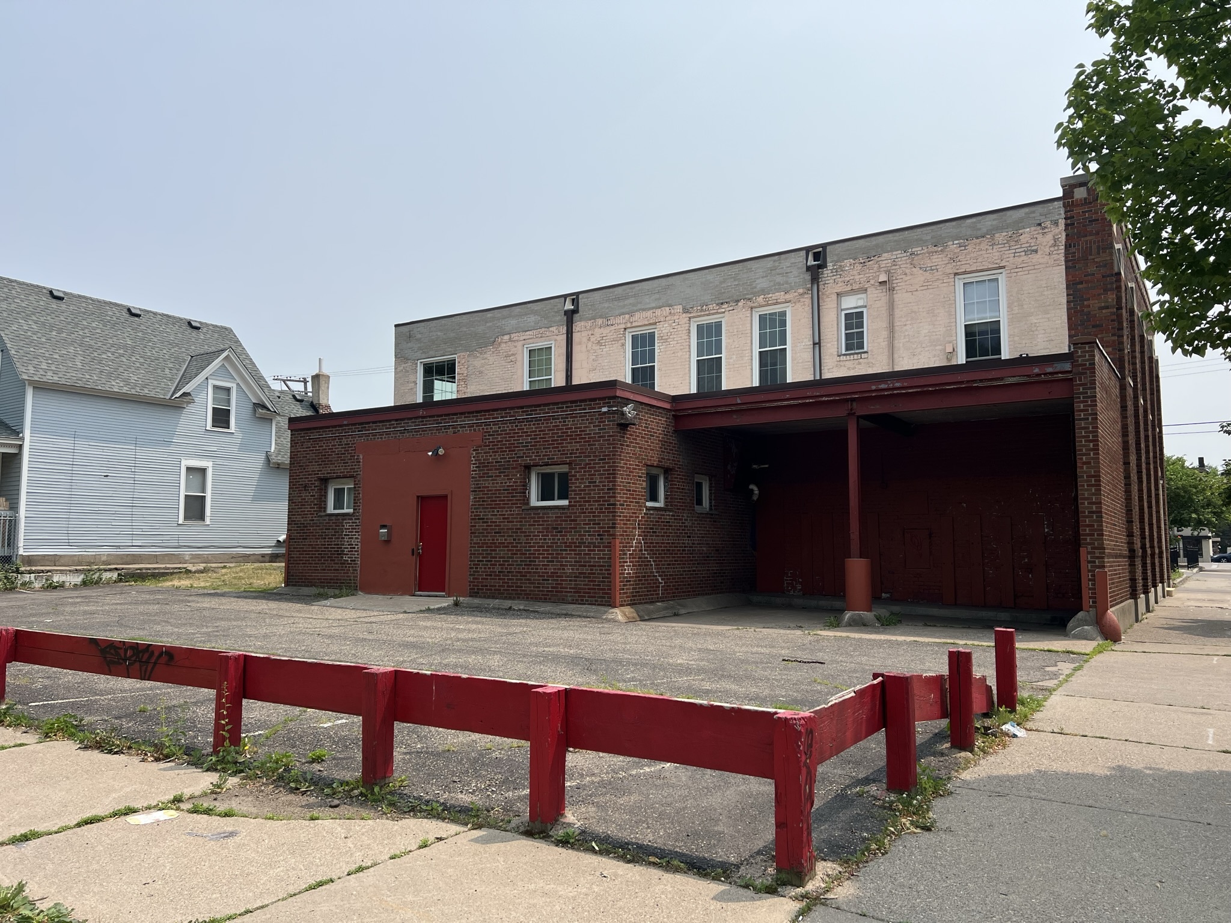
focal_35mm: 26
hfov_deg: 67.3
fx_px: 925
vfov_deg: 53.1
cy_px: 462
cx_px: 616
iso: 50
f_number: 1.5
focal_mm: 5.7
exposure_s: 1/6579
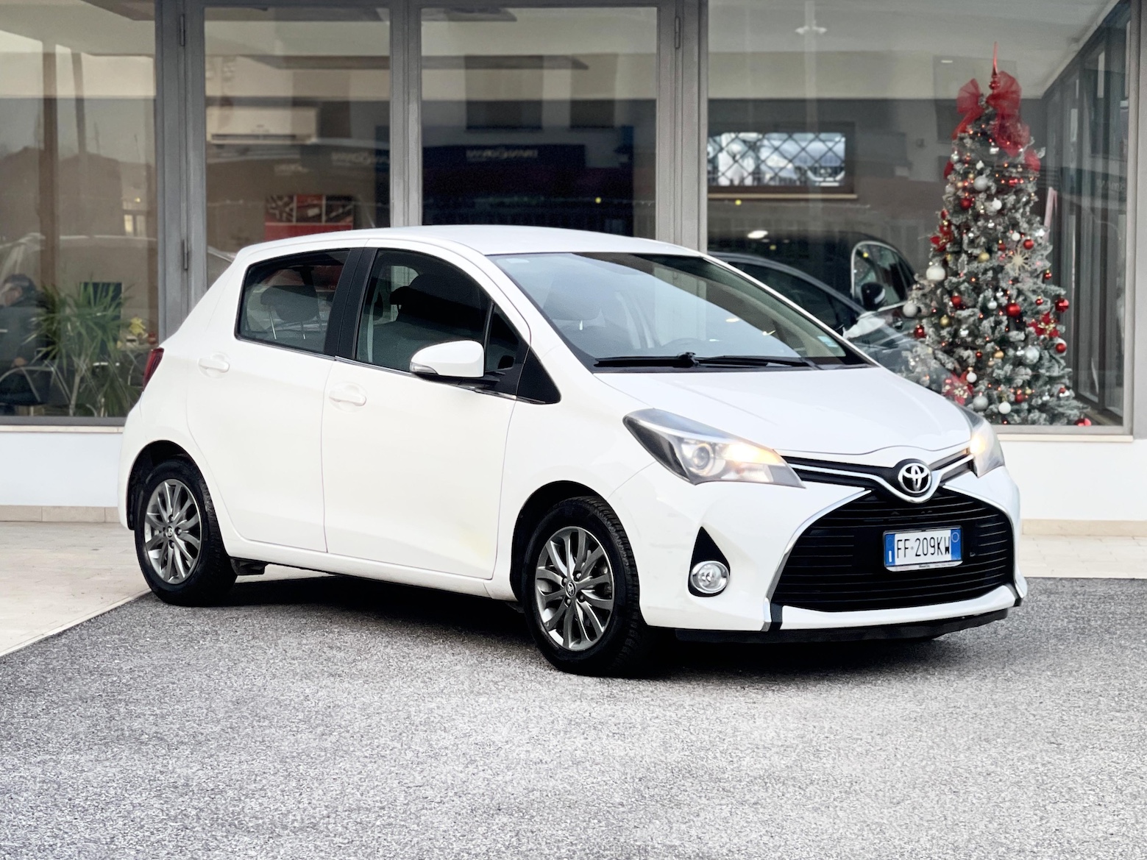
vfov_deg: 22.9
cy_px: 430
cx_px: 574
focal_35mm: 64
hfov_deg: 30.3
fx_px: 2120
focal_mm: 7.5
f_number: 2.2
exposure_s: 1/121
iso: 160
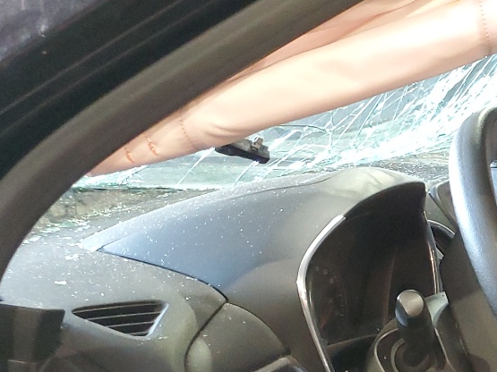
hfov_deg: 22.5
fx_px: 1077
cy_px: 445
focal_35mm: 75
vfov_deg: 18.6
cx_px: 689
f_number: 1.5
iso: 255
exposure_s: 1/60.2
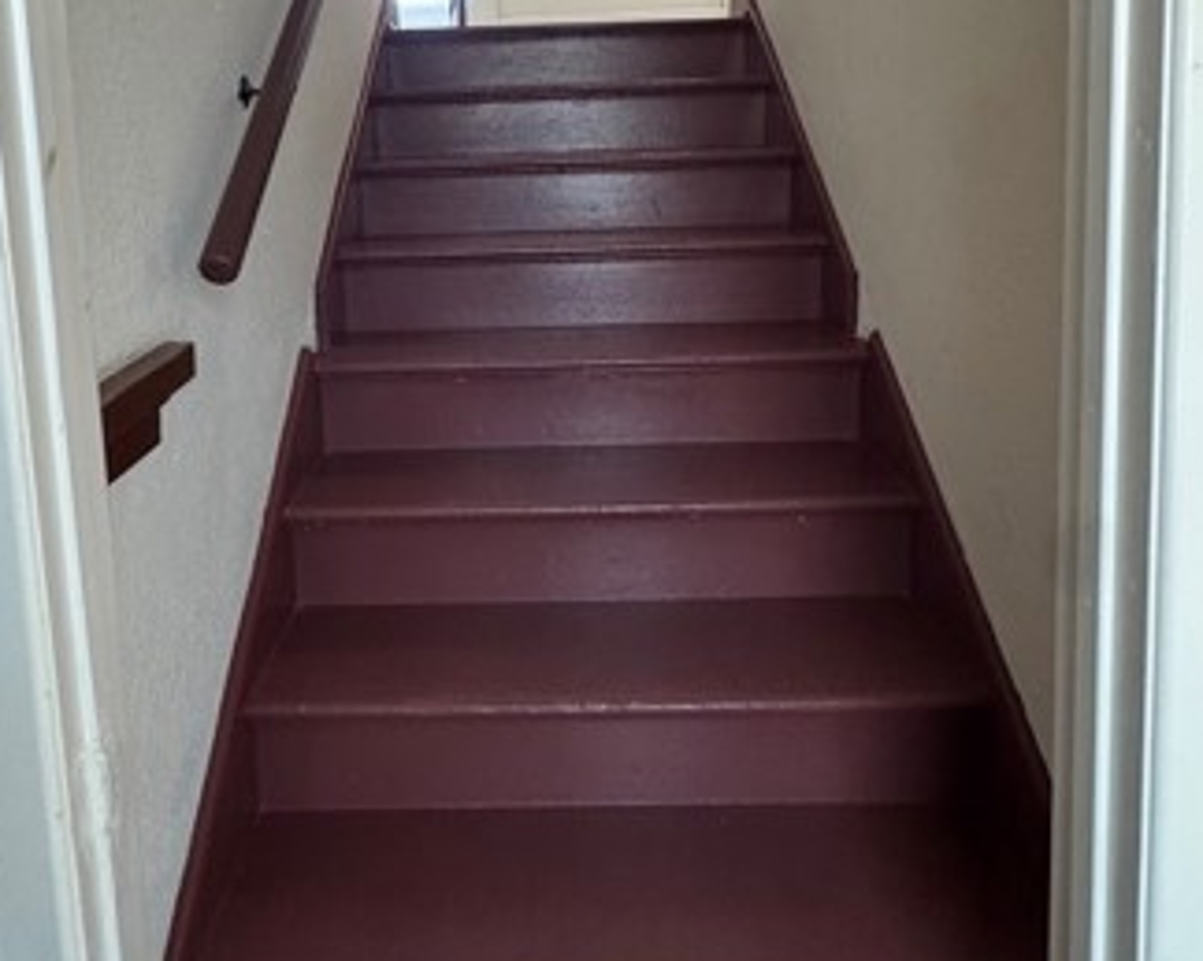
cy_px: 234
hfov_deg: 63.8
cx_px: 512
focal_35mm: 27
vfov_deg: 50.8
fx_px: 961
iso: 800
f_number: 2.2
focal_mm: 2.22
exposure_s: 1/60
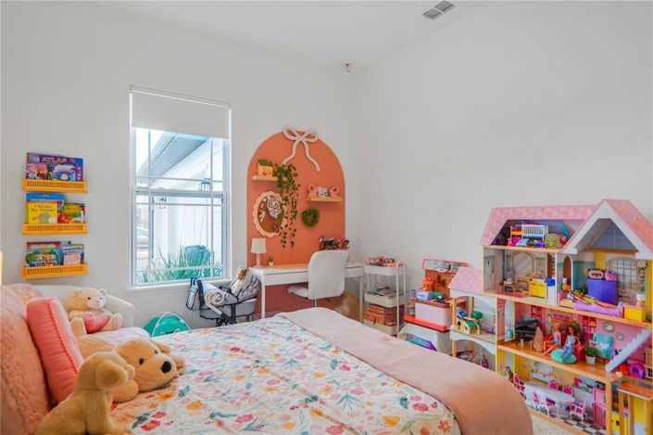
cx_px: 326
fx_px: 326
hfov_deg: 90.0
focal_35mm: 18
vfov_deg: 67.3
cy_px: 218
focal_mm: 12
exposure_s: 1/40
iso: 100
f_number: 2.2
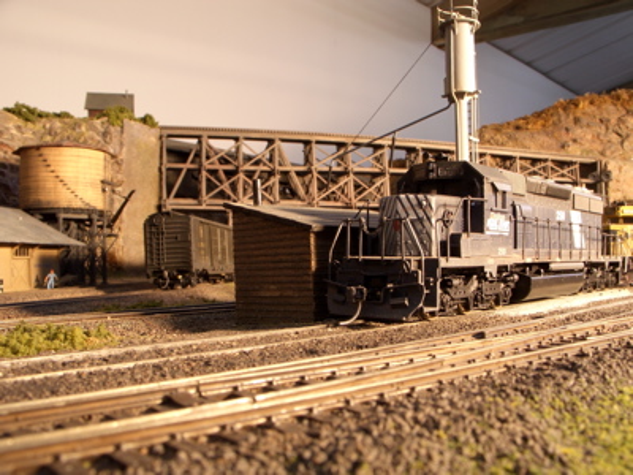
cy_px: 238
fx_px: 603
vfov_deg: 42.9
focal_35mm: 33
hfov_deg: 55.4
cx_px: 316
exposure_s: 1/10
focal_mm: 7.1
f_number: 8
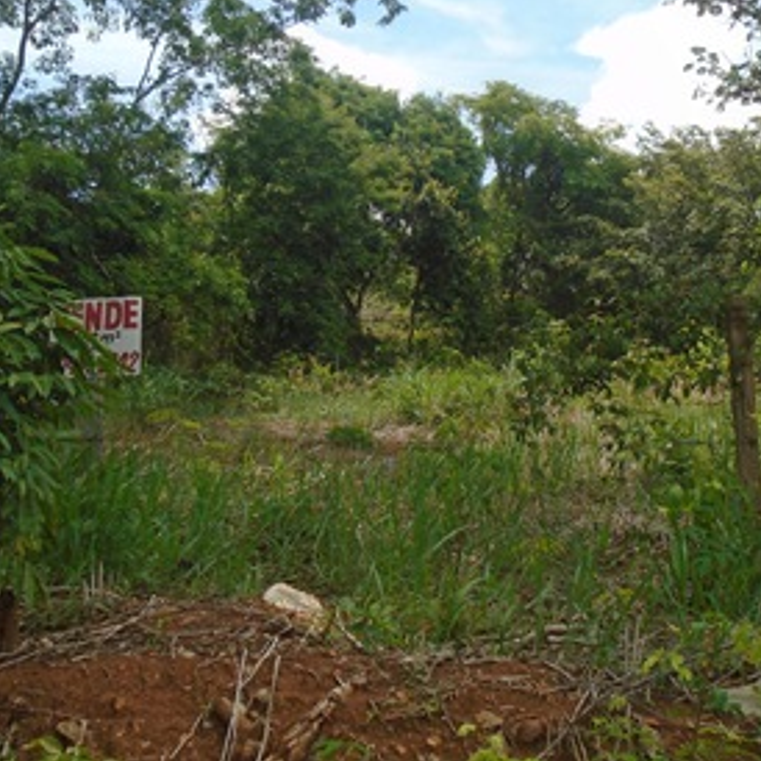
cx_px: 486
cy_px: 243
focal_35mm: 42
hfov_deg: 39.7
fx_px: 1045
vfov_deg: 39.5
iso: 100
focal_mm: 4.6
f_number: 8
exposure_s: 1/200
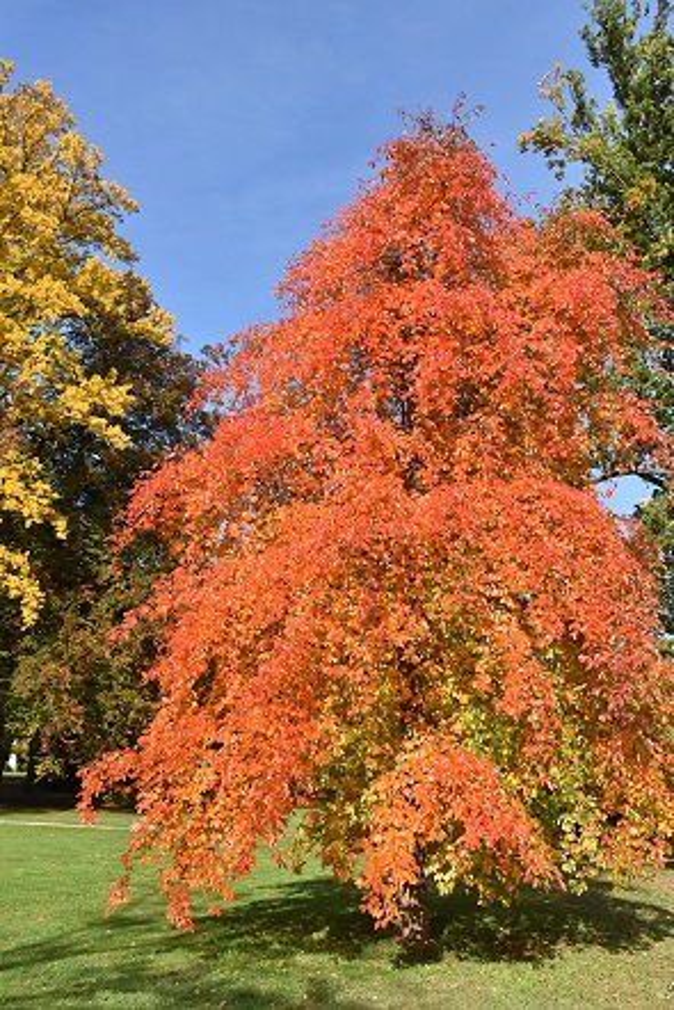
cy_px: 505
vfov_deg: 57.2
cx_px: 337
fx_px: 926
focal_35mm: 33
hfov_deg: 40.0
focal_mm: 22
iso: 3600
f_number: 9
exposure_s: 1/8000
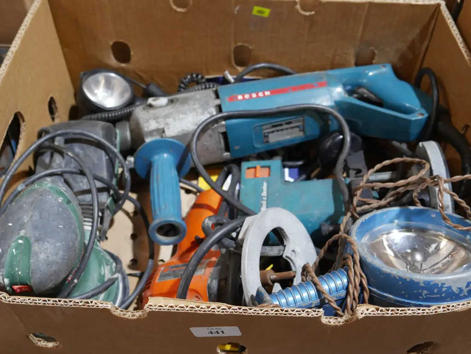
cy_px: 177
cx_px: 236
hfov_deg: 46.8
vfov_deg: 36.0
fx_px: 545
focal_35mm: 40
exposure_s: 1/60
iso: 640
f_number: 4.4
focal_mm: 20
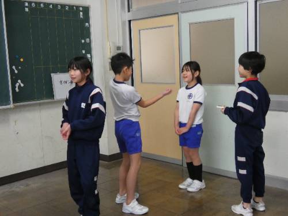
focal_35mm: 43
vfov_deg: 33.6
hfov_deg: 43.9
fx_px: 358
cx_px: 144
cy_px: 108
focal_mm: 7.8
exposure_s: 1/80
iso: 640
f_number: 3.7
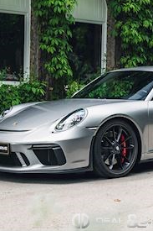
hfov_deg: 23.0
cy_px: 115
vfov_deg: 34.5
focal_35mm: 58
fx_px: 370
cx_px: 122
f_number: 2.8
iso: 100
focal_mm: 38
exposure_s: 1/160
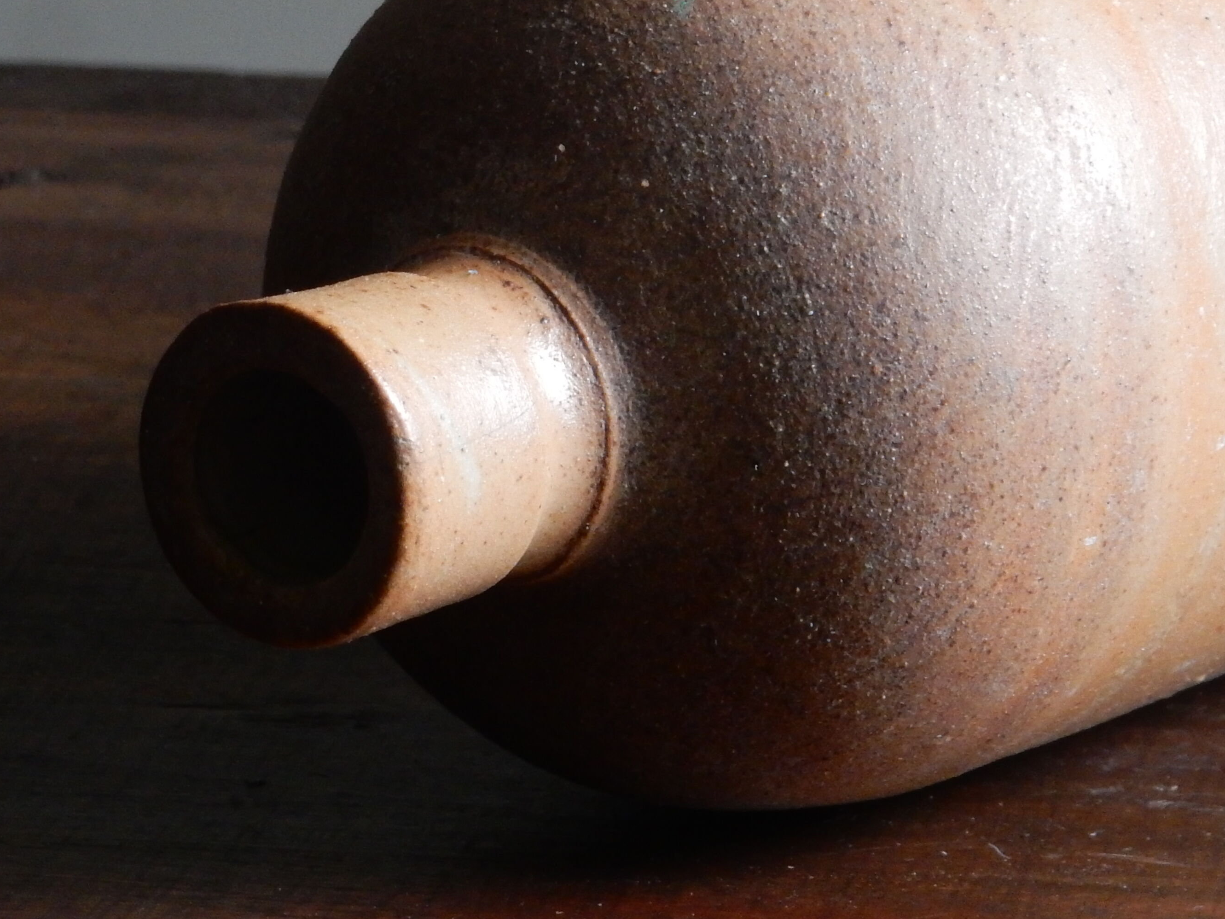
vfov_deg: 5.2
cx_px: 812
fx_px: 10051
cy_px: 209
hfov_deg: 7.0
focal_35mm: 284
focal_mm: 29.2
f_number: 6
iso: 400
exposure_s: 1/20
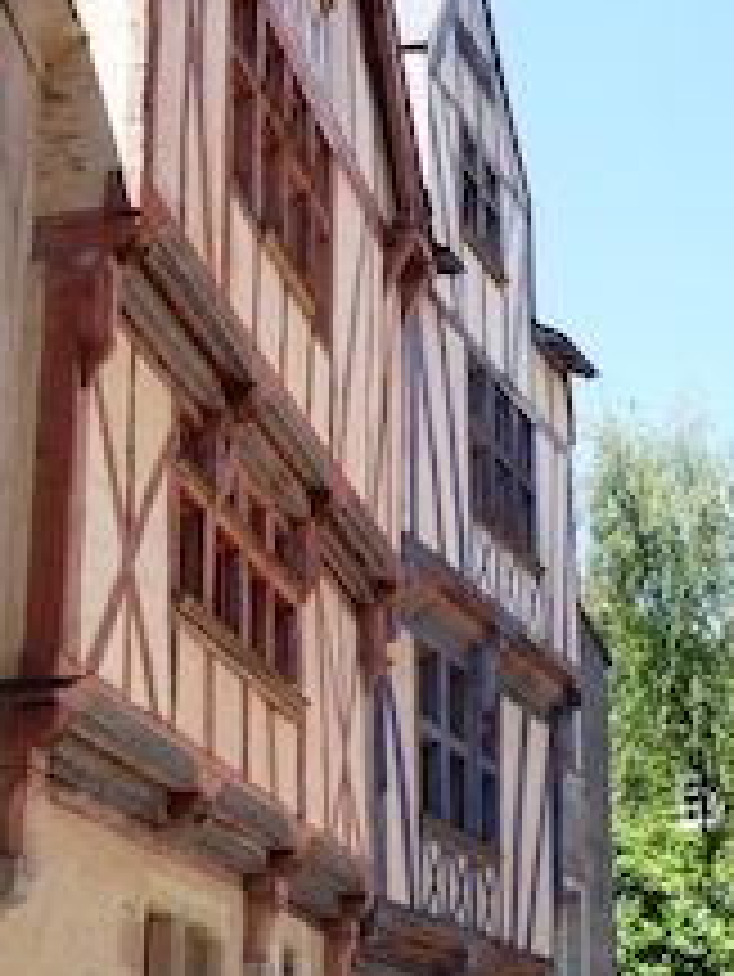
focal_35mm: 62
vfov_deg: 30.9
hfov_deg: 23.7
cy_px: 675
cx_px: 405
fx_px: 1751
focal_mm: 4.7
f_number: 3.3
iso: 100
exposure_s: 1/320
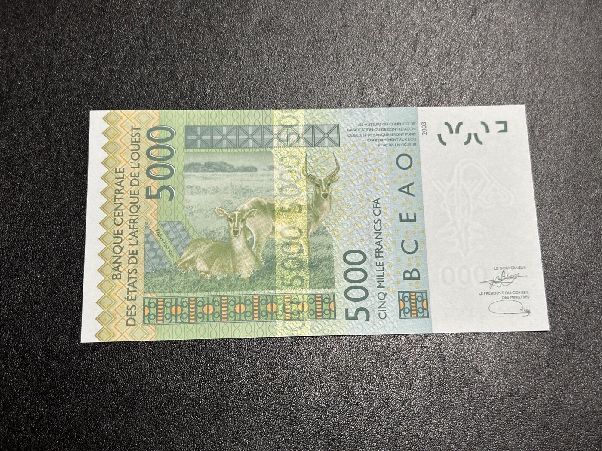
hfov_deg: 39.7
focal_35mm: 48
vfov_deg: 30.3
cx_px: 301
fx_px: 835
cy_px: 226
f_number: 1.78
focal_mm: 6.86
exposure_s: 1/50
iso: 100
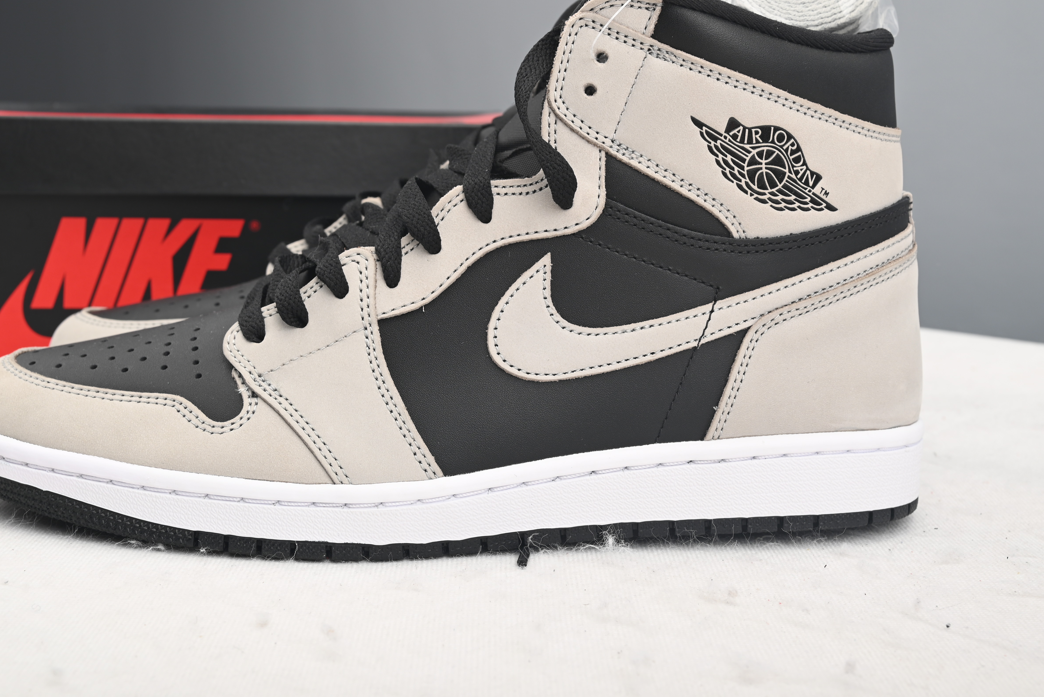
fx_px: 1508
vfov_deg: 26.0
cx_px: 513
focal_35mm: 52
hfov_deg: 38.2
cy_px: 290
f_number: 10
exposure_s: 1/200
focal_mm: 41
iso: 100
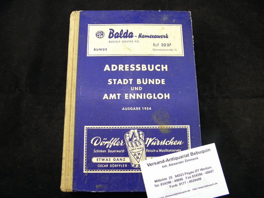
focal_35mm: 33
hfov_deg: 55.4
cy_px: 99
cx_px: 132
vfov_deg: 42.9
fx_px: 252
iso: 200
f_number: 3.6
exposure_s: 1/25
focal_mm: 5.9
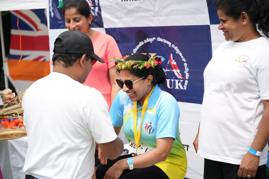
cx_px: 134
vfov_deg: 22.8
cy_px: 90
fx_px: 444
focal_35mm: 60
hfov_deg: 33.7
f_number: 2.8
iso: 250
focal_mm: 59.5
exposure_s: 1/2000
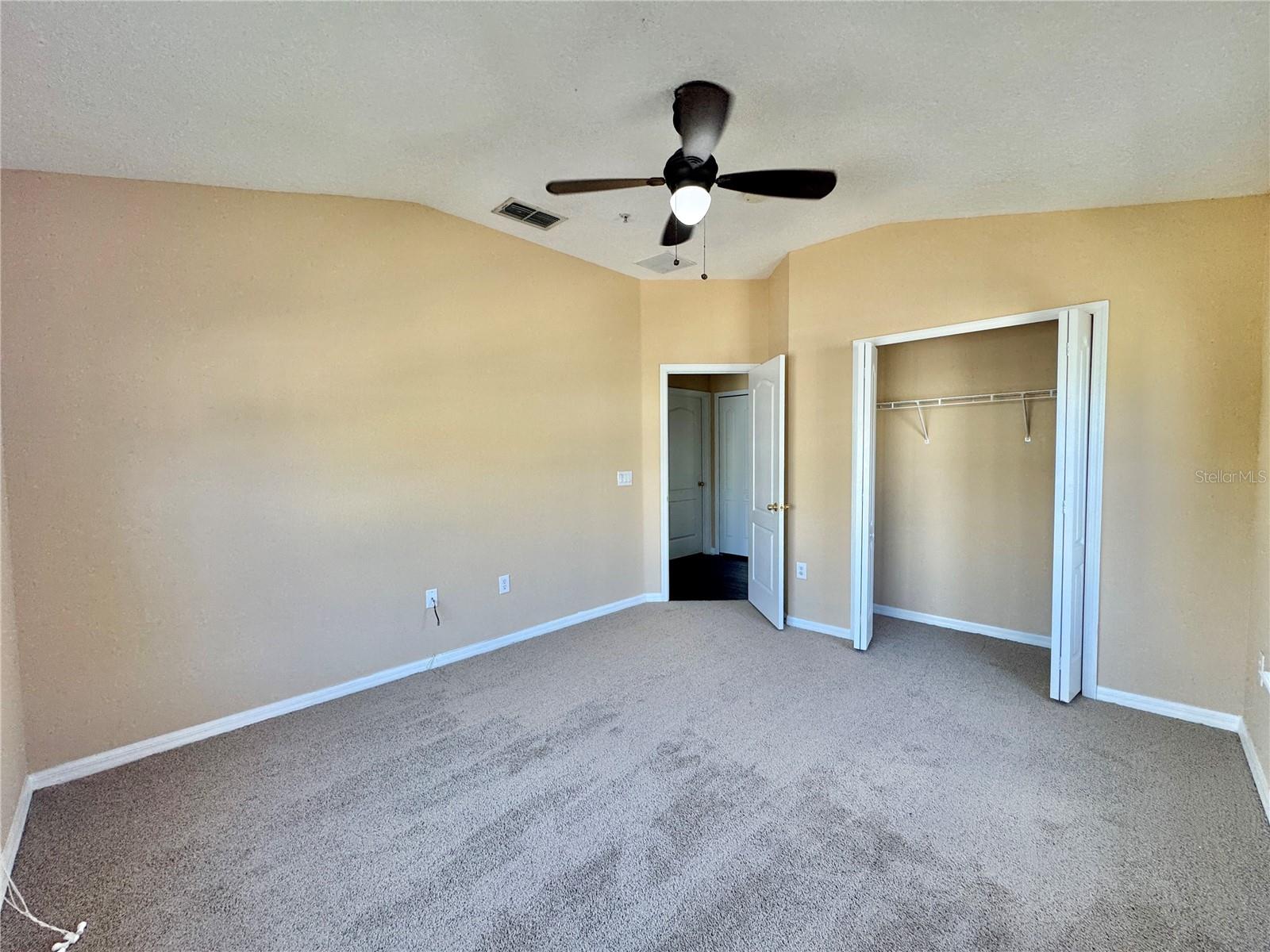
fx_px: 514
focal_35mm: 14
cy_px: 476
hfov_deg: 102.1
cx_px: 635
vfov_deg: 85.7
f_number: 2.2
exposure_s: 1/120
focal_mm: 2.22
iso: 80
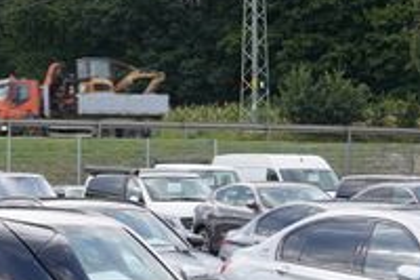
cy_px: 184
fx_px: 1434
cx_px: -422
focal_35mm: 123
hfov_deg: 14.0
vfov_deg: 11.1
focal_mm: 24
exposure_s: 1/100
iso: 100
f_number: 5.6
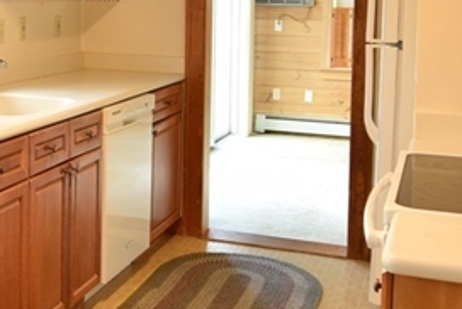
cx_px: 29
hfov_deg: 29.4
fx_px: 834
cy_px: 44
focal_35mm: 65
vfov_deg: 20.6
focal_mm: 11.5
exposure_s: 1/50
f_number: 3.5
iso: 400
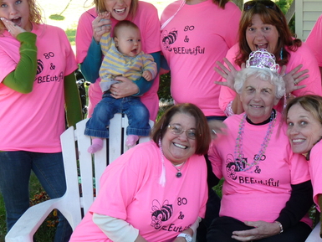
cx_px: 263
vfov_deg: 17.2
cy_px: 131
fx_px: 800
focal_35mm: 86
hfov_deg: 22.4
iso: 100
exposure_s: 1/60
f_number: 3.2
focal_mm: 8.2
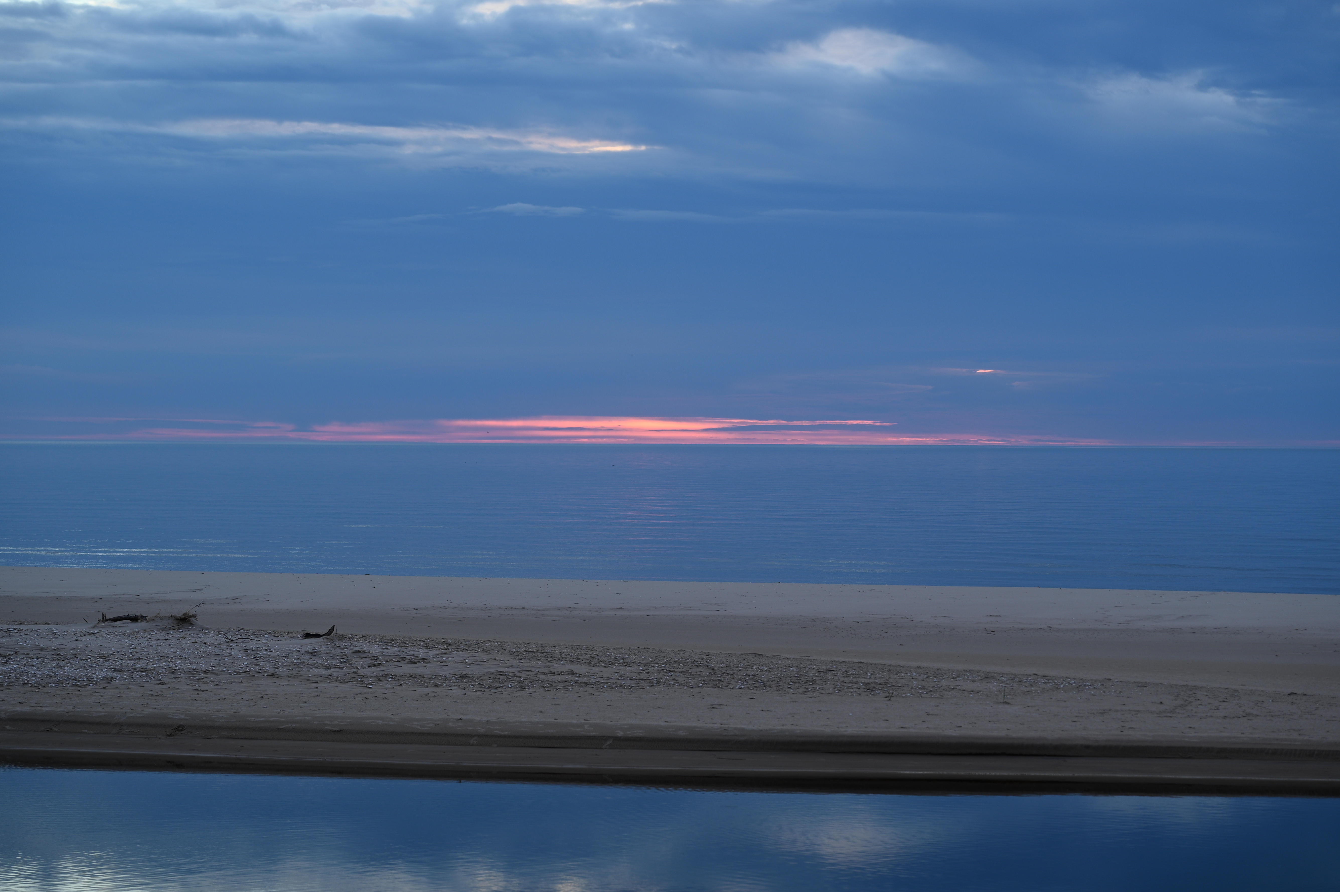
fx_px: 3422
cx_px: 676
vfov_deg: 14.8
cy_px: 396
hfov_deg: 22.2
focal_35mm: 92
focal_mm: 81
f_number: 4
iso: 110
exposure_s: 1/100
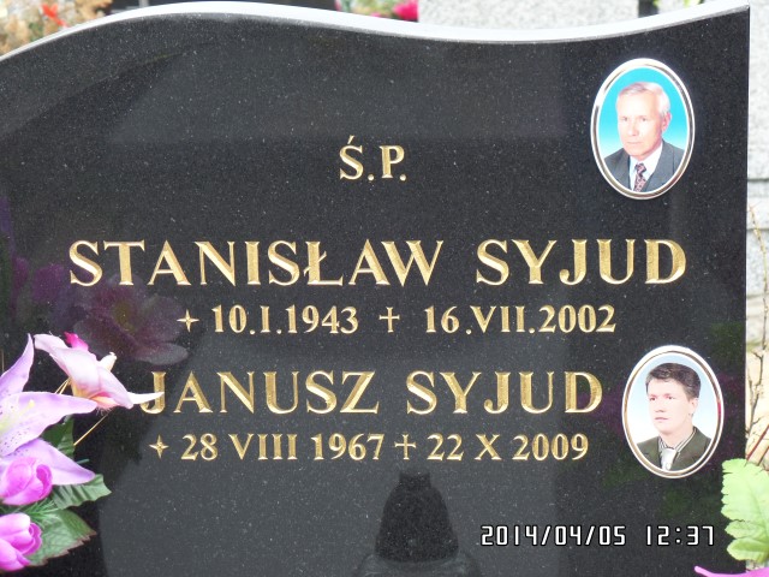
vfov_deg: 13.0
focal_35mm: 114
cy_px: 288
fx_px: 2533
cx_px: 384
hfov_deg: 17.3
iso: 100
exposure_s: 1/125
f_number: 4
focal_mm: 20.3
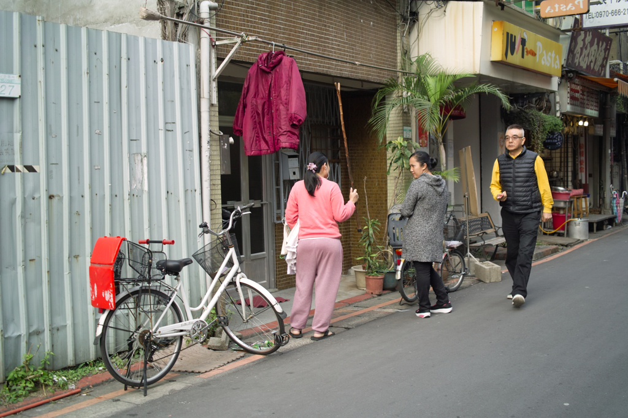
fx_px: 715
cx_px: 314
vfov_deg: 32.6
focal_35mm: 41
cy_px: 209
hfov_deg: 47.4
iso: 100
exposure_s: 1/100
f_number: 2.8
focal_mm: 24.2
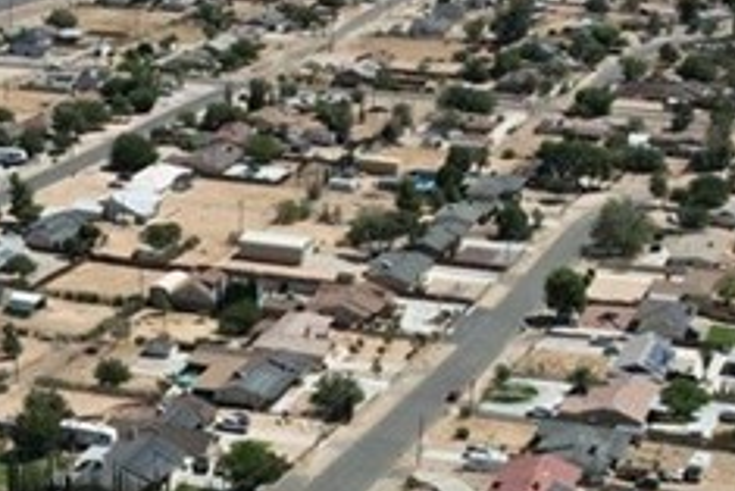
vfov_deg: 14.2
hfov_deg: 20.8
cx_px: 63
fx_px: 1961
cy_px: 346
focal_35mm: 96
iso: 100
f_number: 2.8
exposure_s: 1/640
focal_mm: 8.38
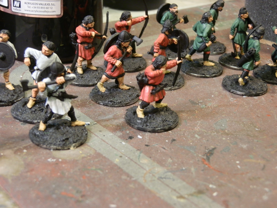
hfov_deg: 31.7
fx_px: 488
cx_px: 138
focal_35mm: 61
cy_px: 104
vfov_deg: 24.0
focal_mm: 10.99
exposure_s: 1/8
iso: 200
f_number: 3.7
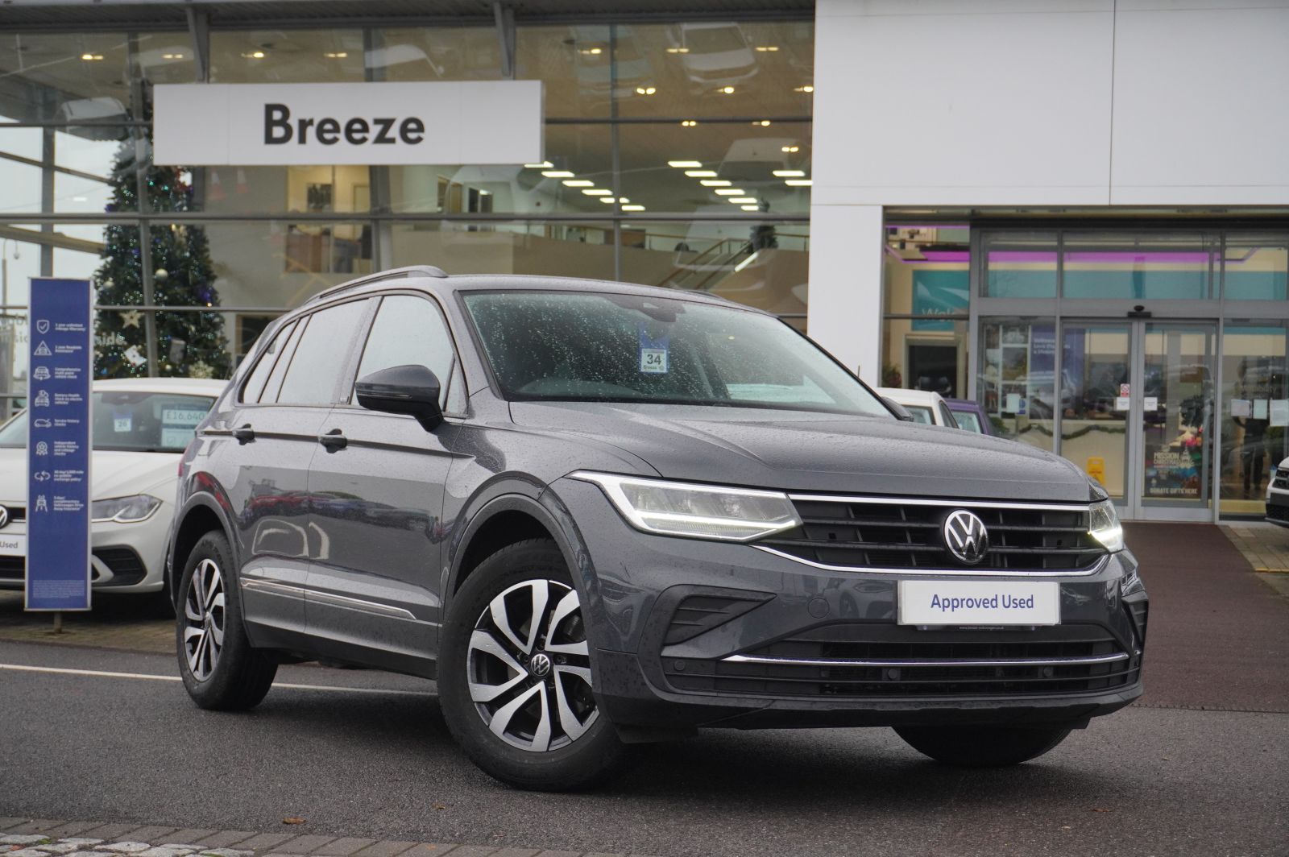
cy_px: 428
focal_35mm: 58
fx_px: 2093
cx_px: 644
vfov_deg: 23.1
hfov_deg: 34.2
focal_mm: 39
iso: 1000
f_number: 5.6
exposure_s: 1/160
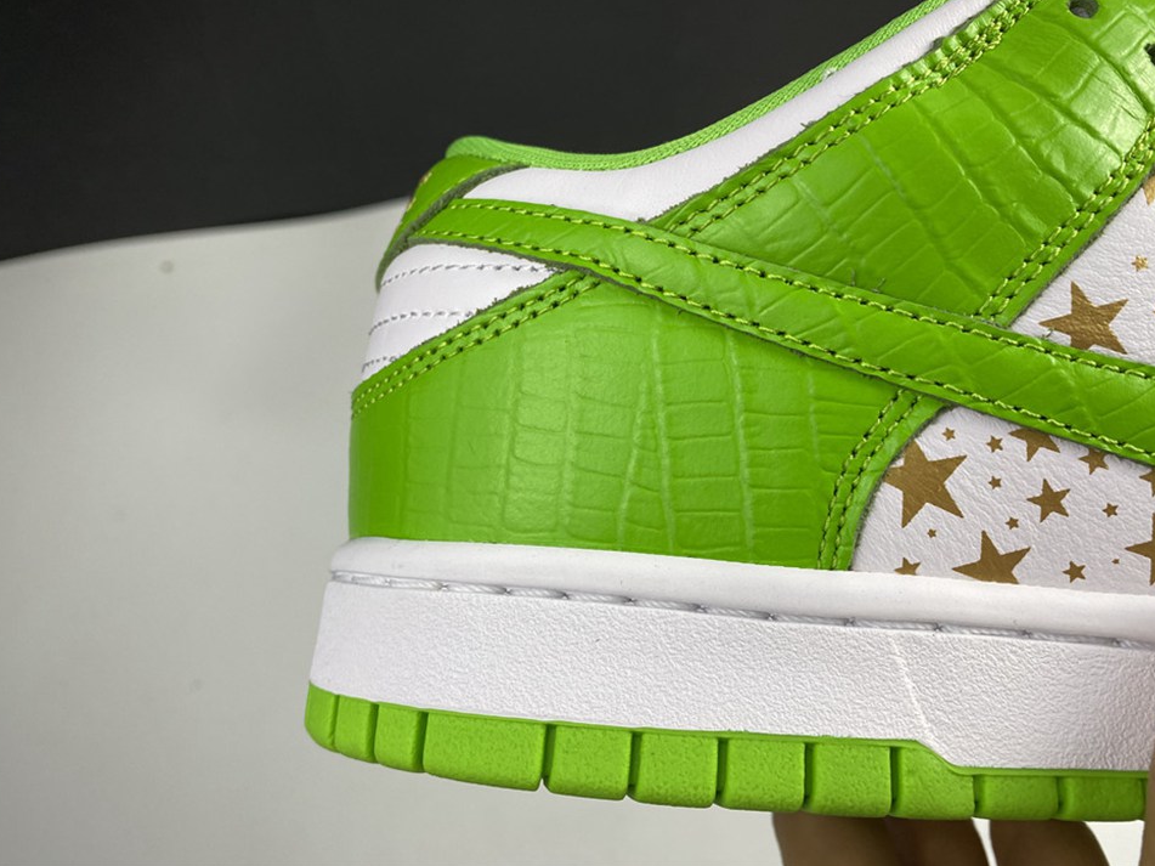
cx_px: 565
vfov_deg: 49.7
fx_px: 934
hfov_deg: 63.4
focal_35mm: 28
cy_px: 403
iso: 40
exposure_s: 1/100
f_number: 1.8
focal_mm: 4.25
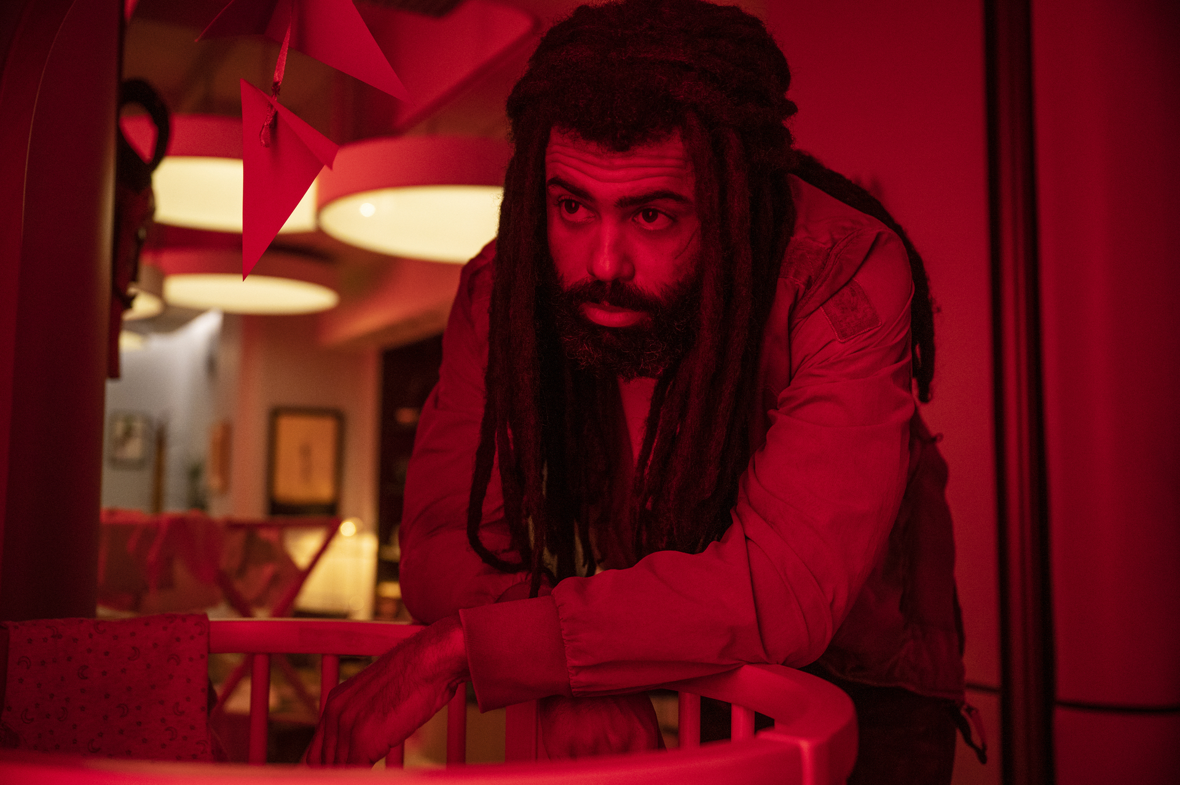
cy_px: 392
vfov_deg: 36.8
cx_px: 590
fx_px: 1179
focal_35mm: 36
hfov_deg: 53.2
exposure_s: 1/60
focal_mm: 36
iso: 2800
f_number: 2.8
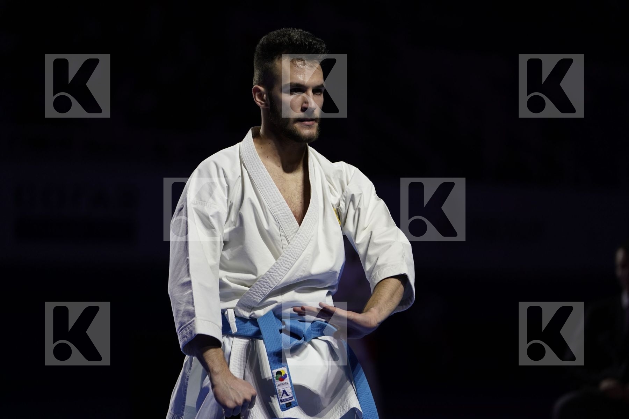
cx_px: 314
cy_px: 210
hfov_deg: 12.9
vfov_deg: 8.6
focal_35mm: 159
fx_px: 2778
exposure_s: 1/500
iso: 500
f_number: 2.8
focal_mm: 159
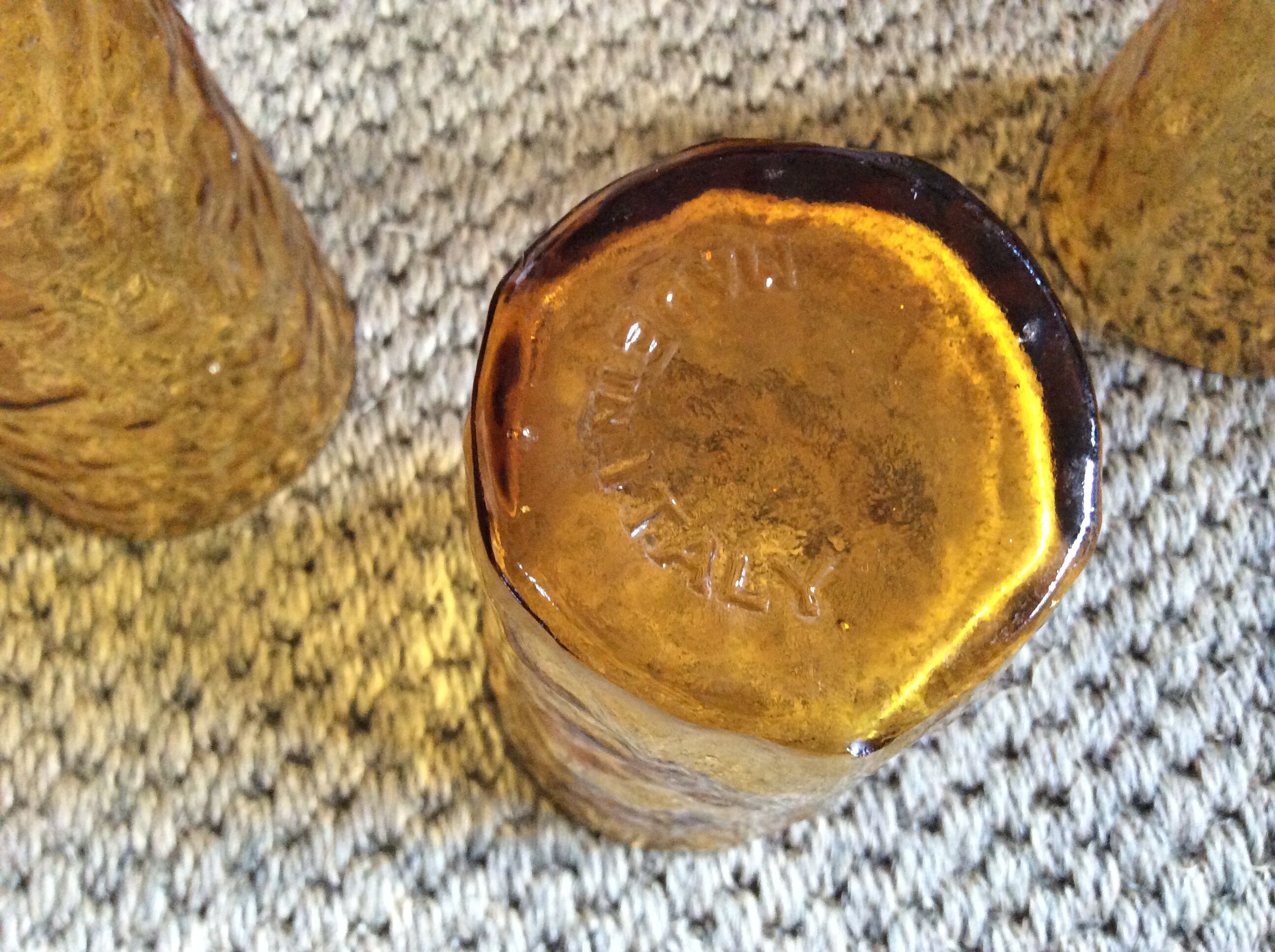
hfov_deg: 56.9
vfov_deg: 44.1
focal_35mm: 32
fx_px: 1177
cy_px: 476
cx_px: 638
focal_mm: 3.3
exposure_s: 1/25
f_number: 2.4
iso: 320
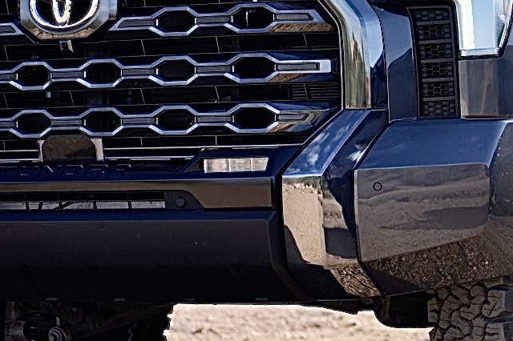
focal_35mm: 177
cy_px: 120
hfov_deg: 11.5
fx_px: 2521
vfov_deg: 7.7
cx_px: 461
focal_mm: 70
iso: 320
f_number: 2.8
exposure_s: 1/3200
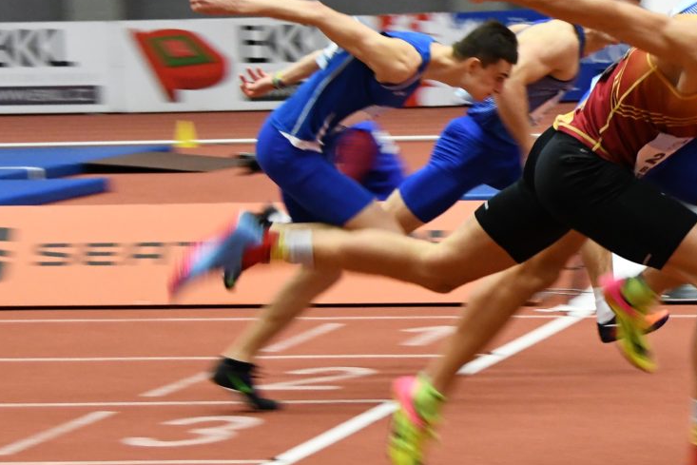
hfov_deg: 17.5
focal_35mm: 116
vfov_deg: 11.8
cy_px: 186
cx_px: 562
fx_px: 2246
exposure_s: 1/200
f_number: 4.5
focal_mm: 42
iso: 3200
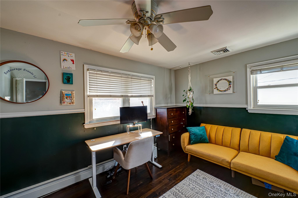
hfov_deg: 104.3
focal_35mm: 14
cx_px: 149
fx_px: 116
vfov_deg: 81.1
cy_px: 99
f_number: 8
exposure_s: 1/25
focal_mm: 14
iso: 400
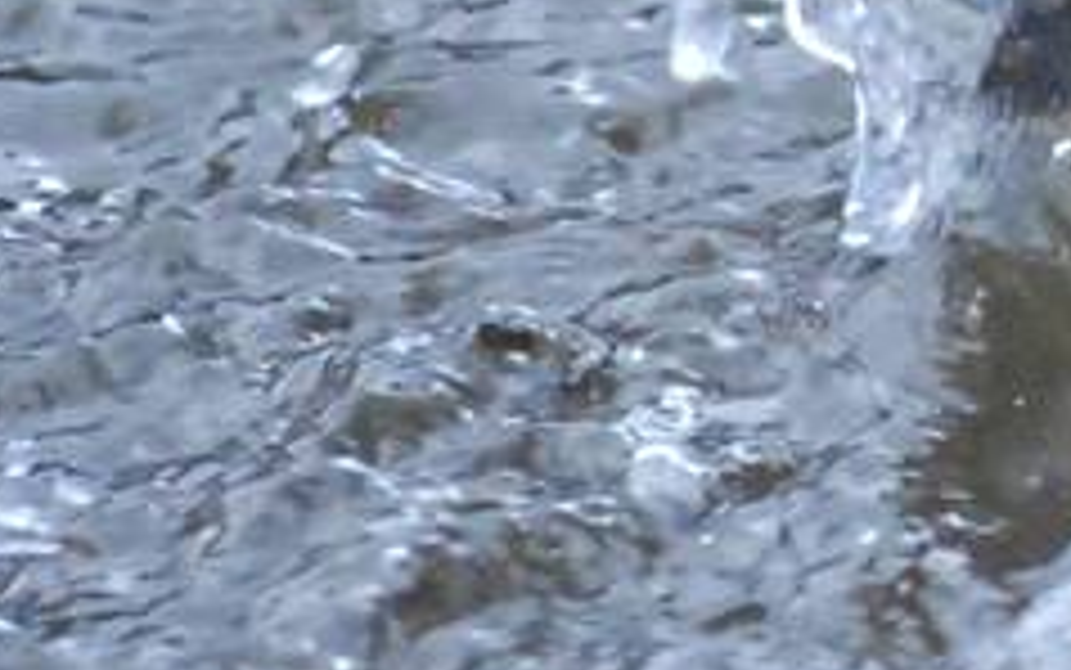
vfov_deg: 0.7
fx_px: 58680
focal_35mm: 2009
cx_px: 2416
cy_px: -893
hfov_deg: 1.0
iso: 1600
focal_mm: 195
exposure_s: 1/800
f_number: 5
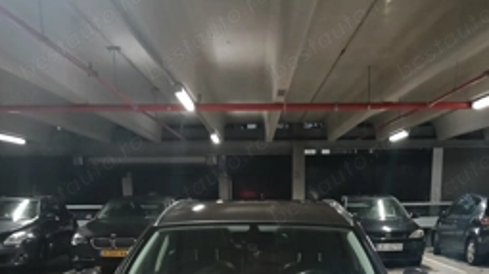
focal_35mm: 46
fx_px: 596
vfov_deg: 23.0
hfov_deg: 44.5
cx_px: 282
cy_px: 358
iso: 1000
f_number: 1.8
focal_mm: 3.98
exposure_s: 1/25
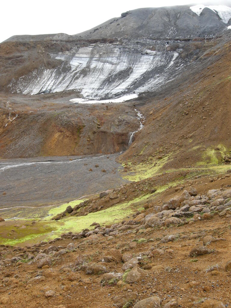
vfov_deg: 52.6
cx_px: 116
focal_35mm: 35
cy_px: 154
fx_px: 311
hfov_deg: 40.7
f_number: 4.8
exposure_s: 1/142
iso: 100
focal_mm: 7.5
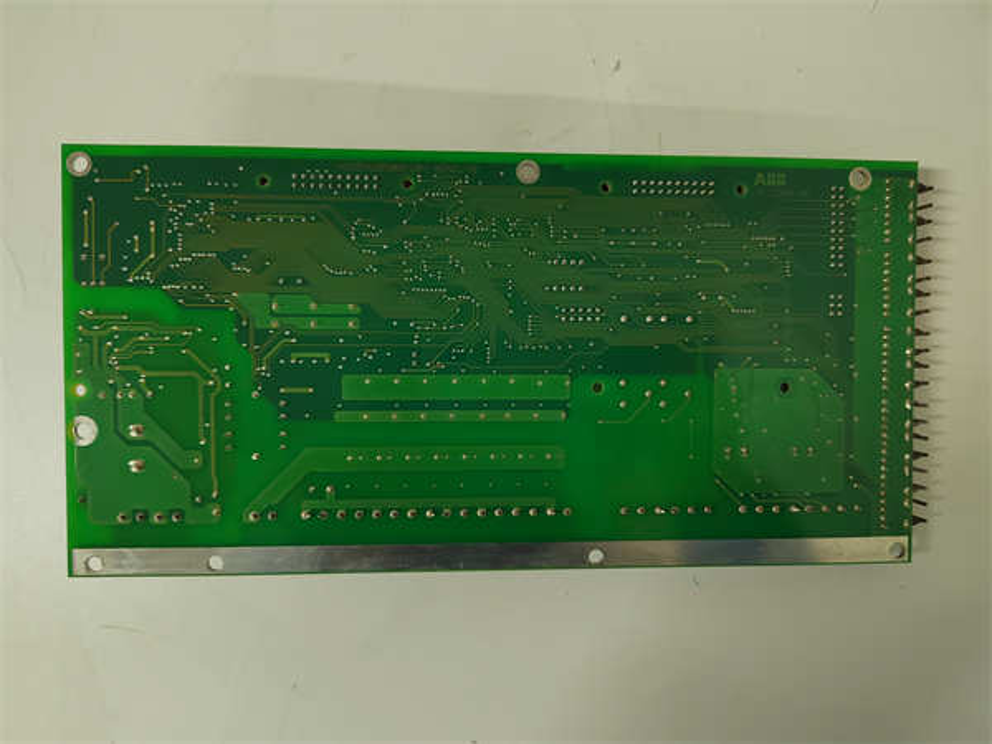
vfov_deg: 58.9
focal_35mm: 23
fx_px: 659
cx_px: 496
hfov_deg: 73.9
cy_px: 372
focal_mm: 5.52
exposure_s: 1/120
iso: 2356
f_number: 1.9
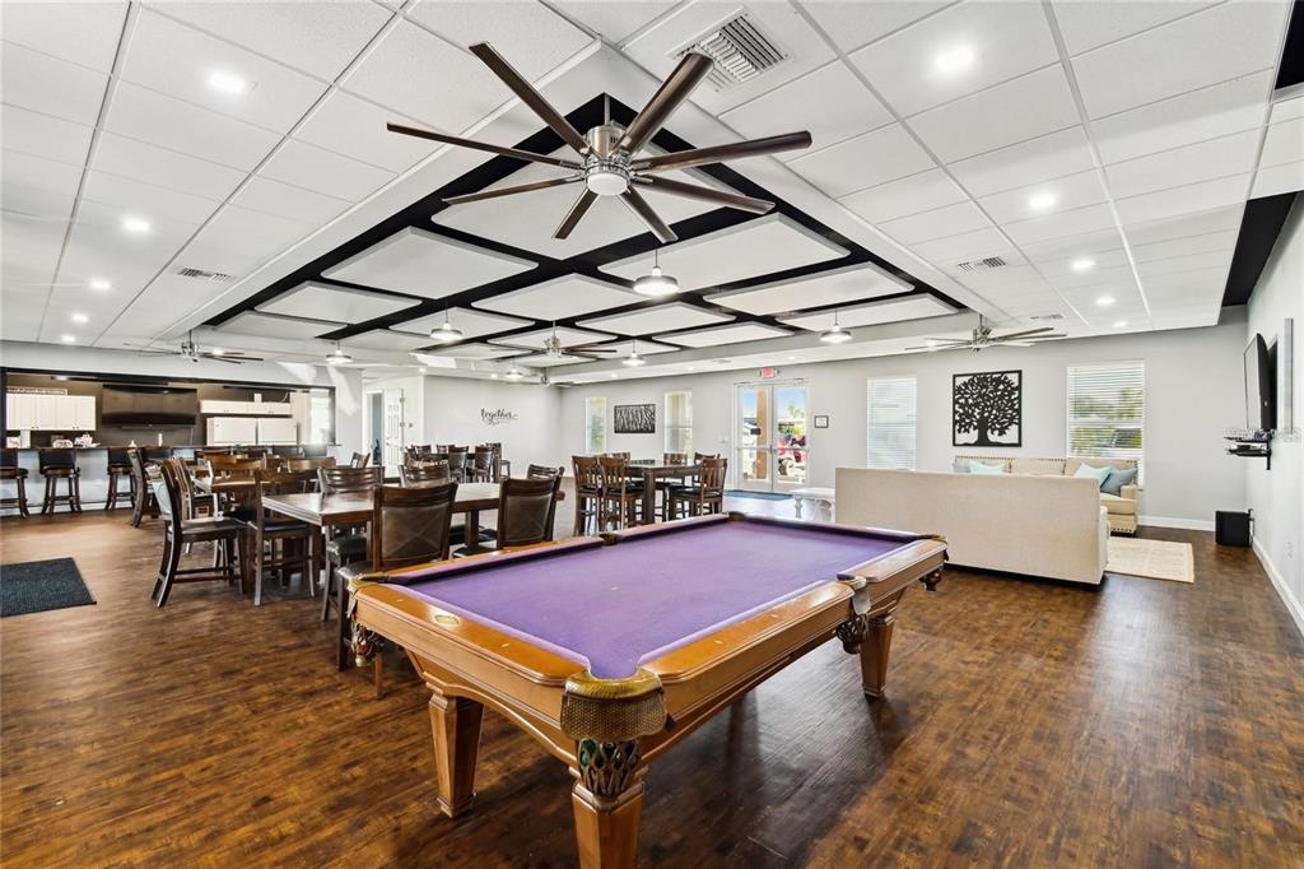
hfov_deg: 100.4
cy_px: 434
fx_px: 543
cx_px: 652
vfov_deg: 77.3
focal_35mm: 15
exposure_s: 1/3.33
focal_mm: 10
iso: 100
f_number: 7.1
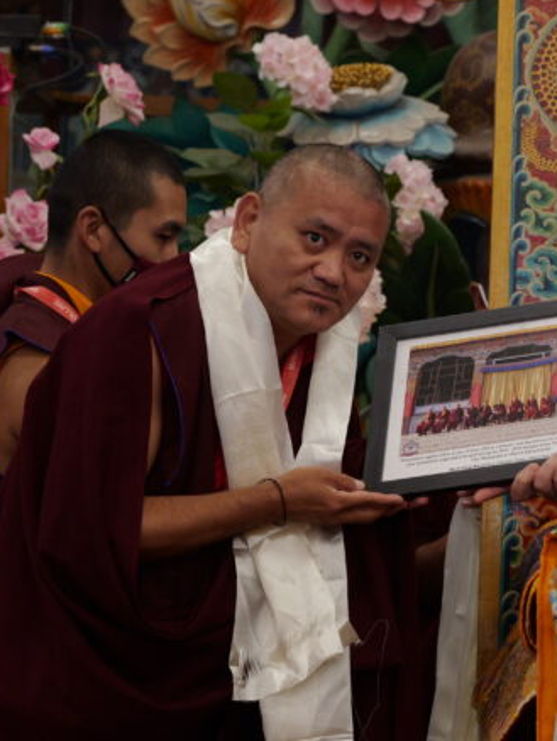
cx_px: 604
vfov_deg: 10.3
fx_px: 4094
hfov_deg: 7.7
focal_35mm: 191
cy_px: 331
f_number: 5
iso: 3200
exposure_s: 1/100
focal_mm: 85
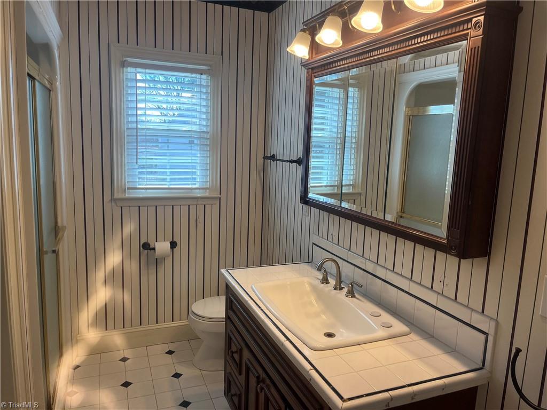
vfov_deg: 53.1
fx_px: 411
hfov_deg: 67.3
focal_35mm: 26
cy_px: 205
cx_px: 274
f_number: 1.6
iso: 50
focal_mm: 5.1
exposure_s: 1/148
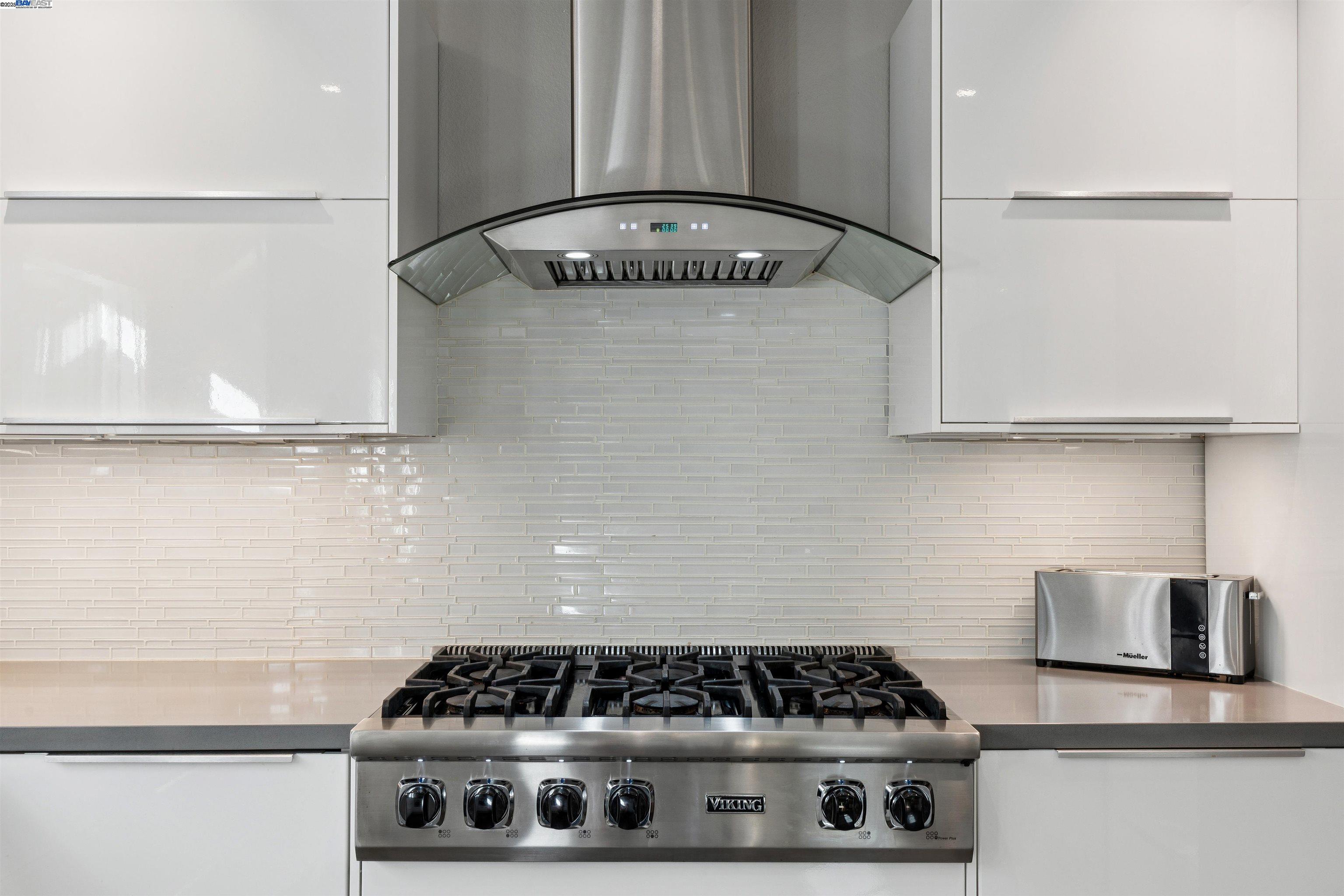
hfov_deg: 54.4
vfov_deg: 37.9
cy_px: 448
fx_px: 1307
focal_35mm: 35
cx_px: 672
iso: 200
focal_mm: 35
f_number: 11
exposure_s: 1/6
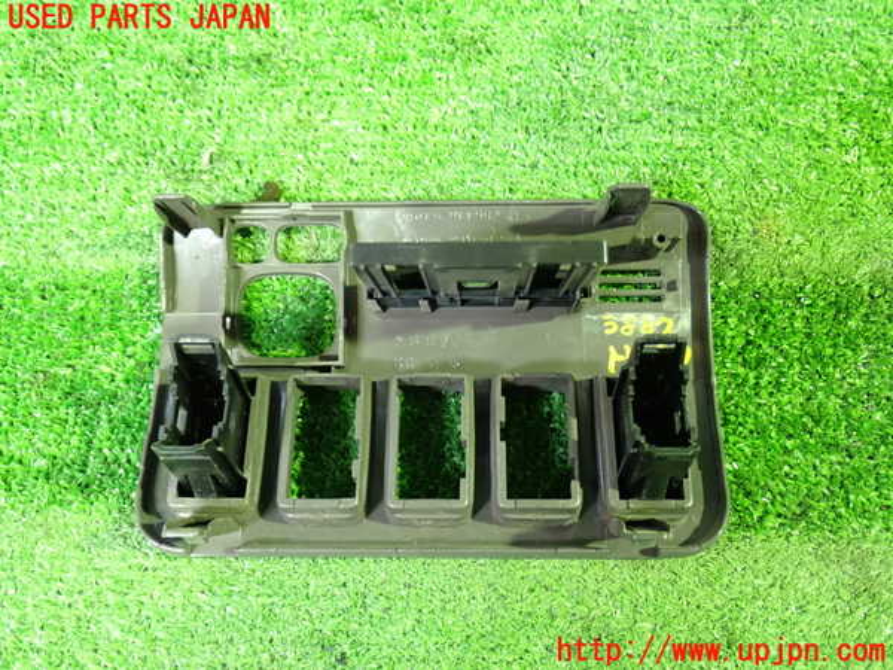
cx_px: 446
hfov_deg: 51.4
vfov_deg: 39.7
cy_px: 335
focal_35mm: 36
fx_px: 929
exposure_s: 1/13
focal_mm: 6.37
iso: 800
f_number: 2.5
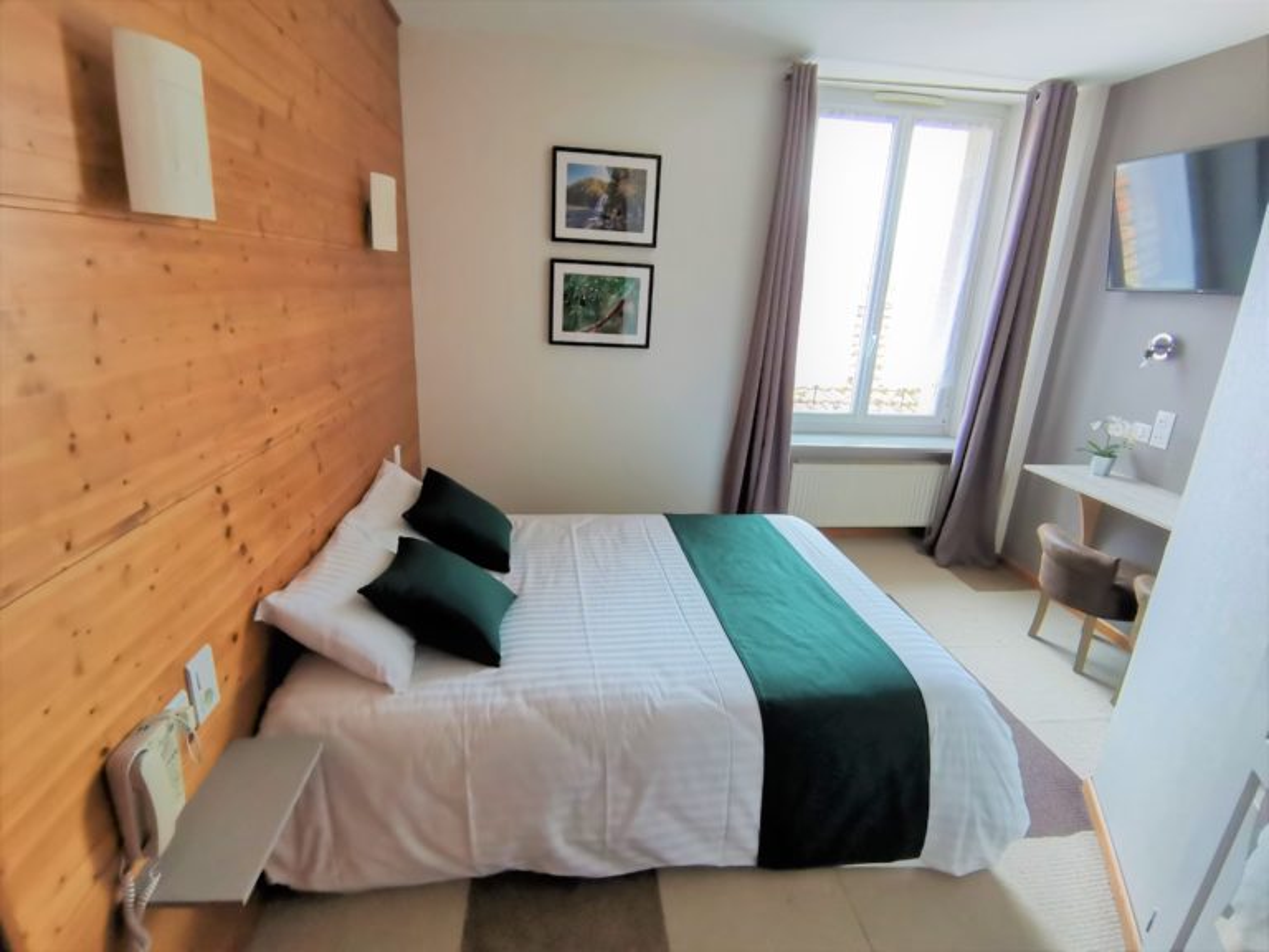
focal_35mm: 17
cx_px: 634
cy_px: 476
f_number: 2.2
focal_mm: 2.23
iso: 320
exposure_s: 1/33.3
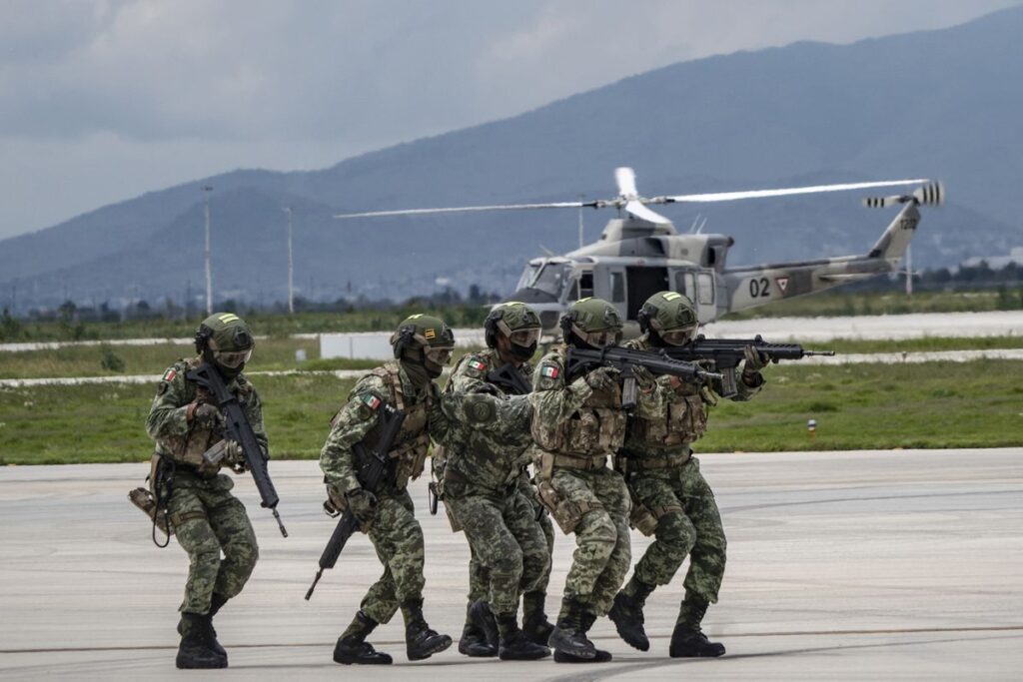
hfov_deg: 8.6
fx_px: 6820
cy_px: 341
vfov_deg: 5.7
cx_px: 512
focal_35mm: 240
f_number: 11
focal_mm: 240
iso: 640
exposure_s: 1/1250
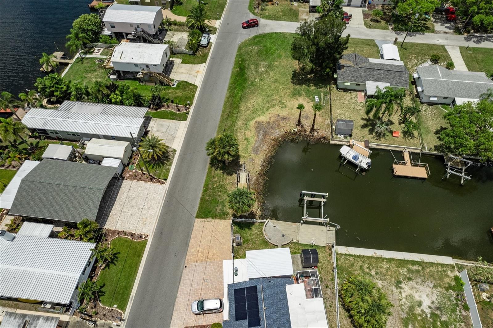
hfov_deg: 78.6
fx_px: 301
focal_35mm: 22
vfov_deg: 57.2
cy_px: 164
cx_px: 246
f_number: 2.8
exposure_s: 1/4000
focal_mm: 8.38
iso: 130
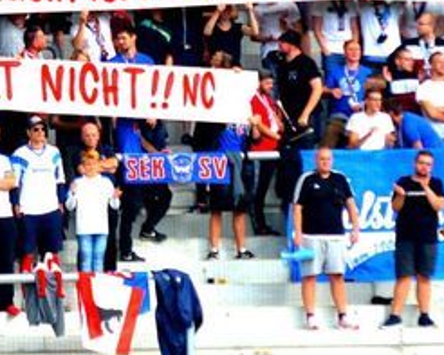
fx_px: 8584
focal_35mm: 653
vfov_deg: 2.4
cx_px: 94
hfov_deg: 3.0
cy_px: 27
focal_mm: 200
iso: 400
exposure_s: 1/1250
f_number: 4.5
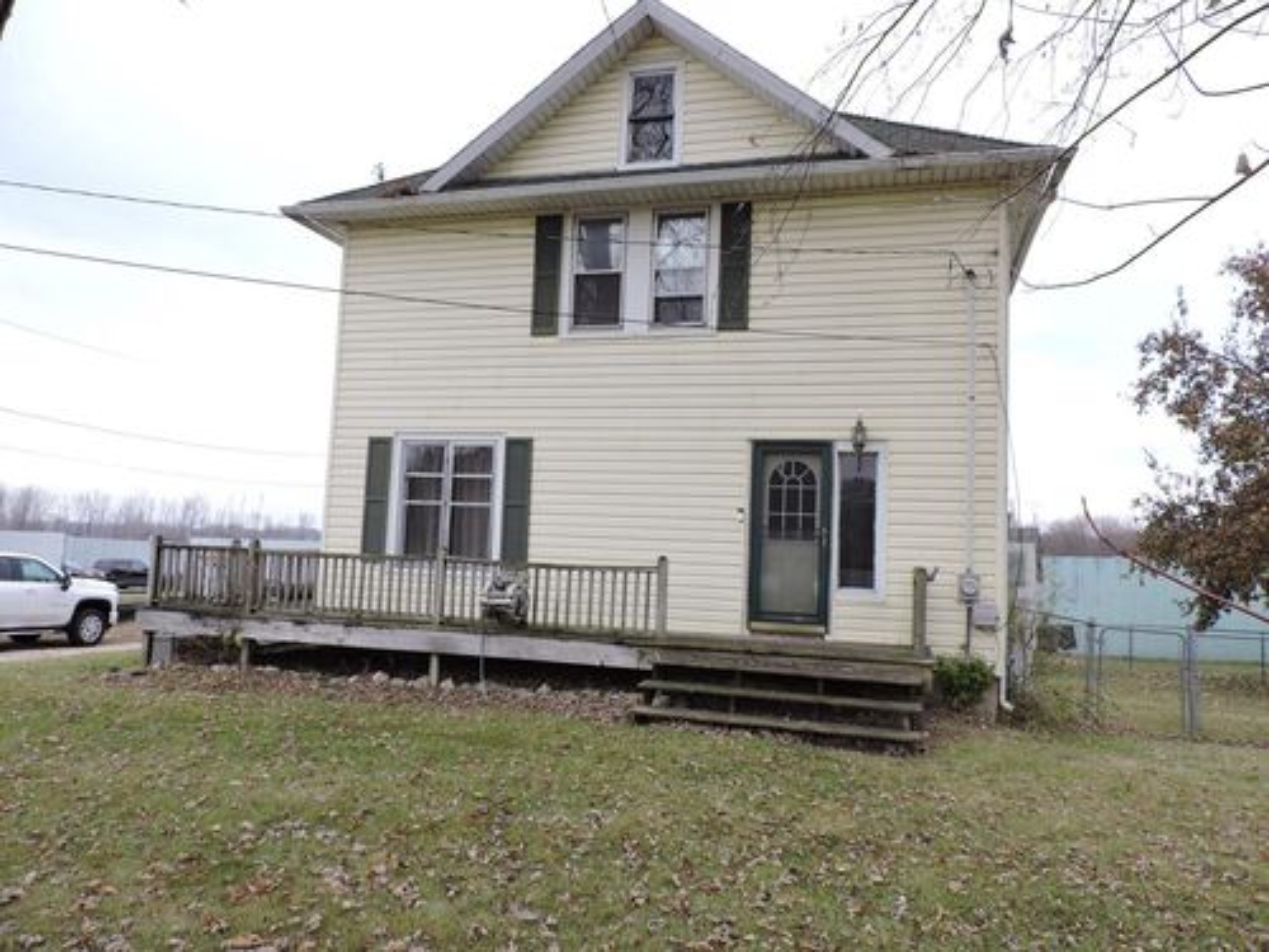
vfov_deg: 56.8
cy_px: 476
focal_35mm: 24
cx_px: 634
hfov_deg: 71.6
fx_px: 880
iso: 100
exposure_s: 1/200
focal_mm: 4.3
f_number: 3
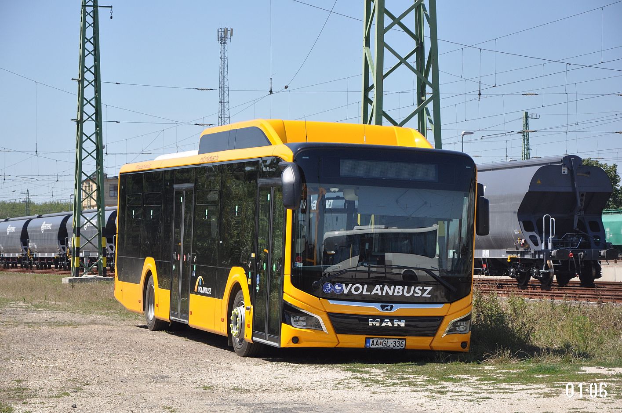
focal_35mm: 105
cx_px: 311
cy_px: 206
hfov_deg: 19.5
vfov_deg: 13.0
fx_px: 1812
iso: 400
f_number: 5.3
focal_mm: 70
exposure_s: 1/1600
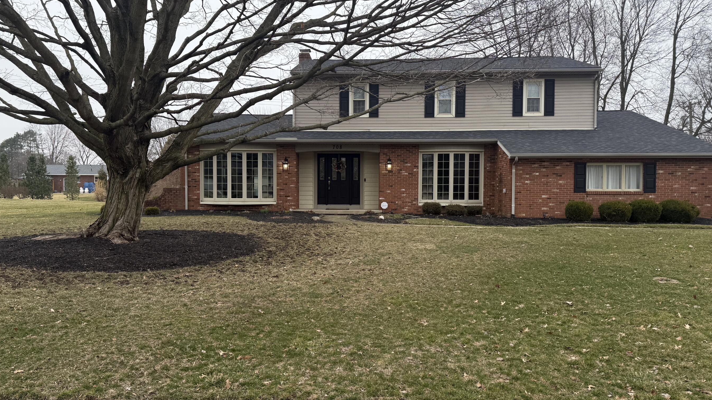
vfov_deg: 40.2
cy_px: 204
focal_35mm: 29
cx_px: 345
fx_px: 548
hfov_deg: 66.0
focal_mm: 6.76
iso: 80
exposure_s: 1/183
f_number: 1.78
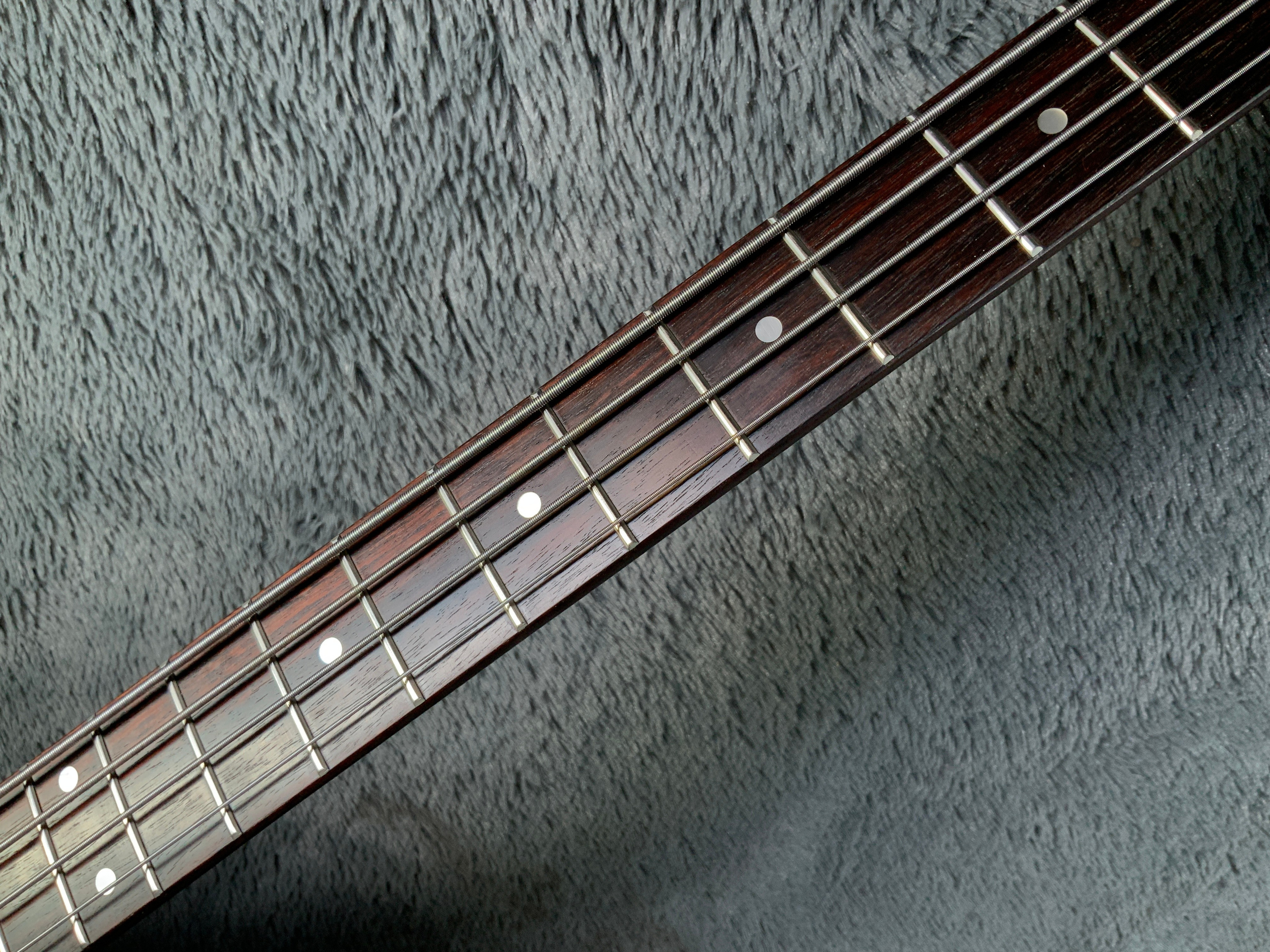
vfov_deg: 48.2
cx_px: 635
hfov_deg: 61.7
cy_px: 476
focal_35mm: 29
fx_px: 1064
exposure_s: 1/122
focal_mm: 3
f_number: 1.8
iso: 40
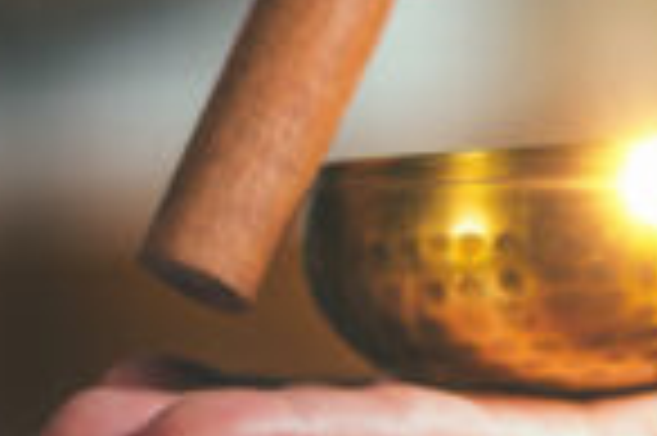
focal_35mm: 597
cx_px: 112
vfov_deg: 2.3
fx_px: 10883
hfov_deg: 3.5
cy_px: 573
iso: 64
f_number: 1.8
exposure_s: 1/160
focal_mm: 85
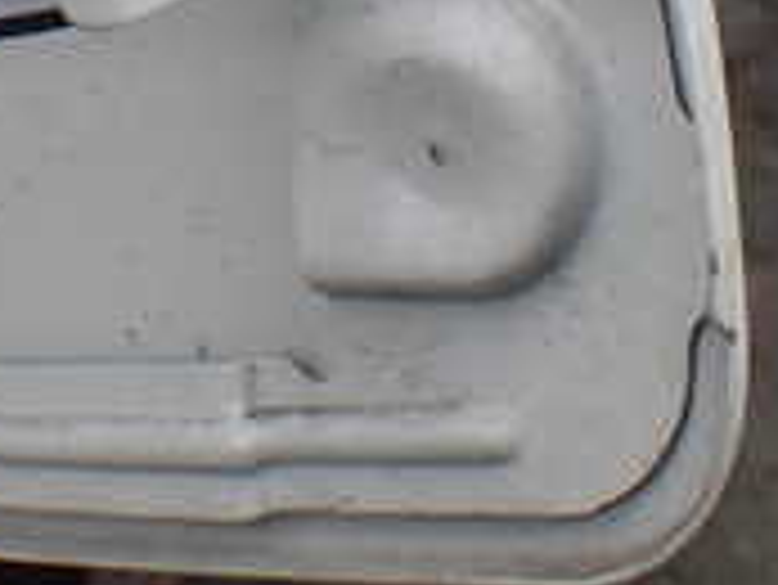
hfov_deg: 18.4
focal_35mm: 104
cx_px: -13
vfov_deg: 13.6
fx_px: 2339
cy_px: -225
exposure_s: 1/250
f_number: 3.2
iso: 100
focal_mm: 5.4
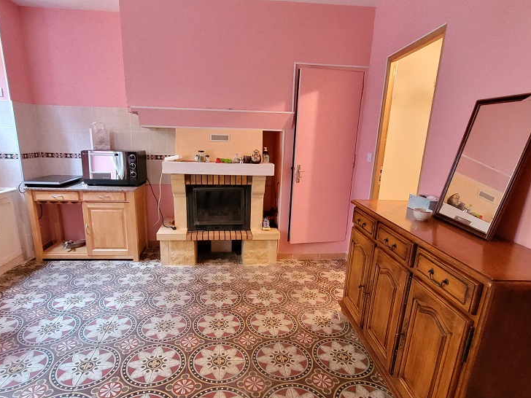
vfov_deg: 65.8
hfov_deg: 81.6
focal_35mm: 20
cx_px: 247
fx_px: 307
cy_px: 219
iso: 1000
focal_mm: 1.74
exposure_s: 1/25
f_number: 2.2
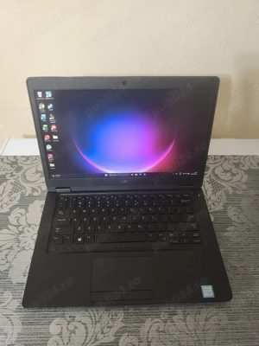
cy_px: 173
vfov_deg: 73.9
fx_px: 229
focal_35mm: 23
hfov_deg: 58.9
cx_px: 130
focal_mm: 6.57
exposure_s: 1/50
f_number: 1.6
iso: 400
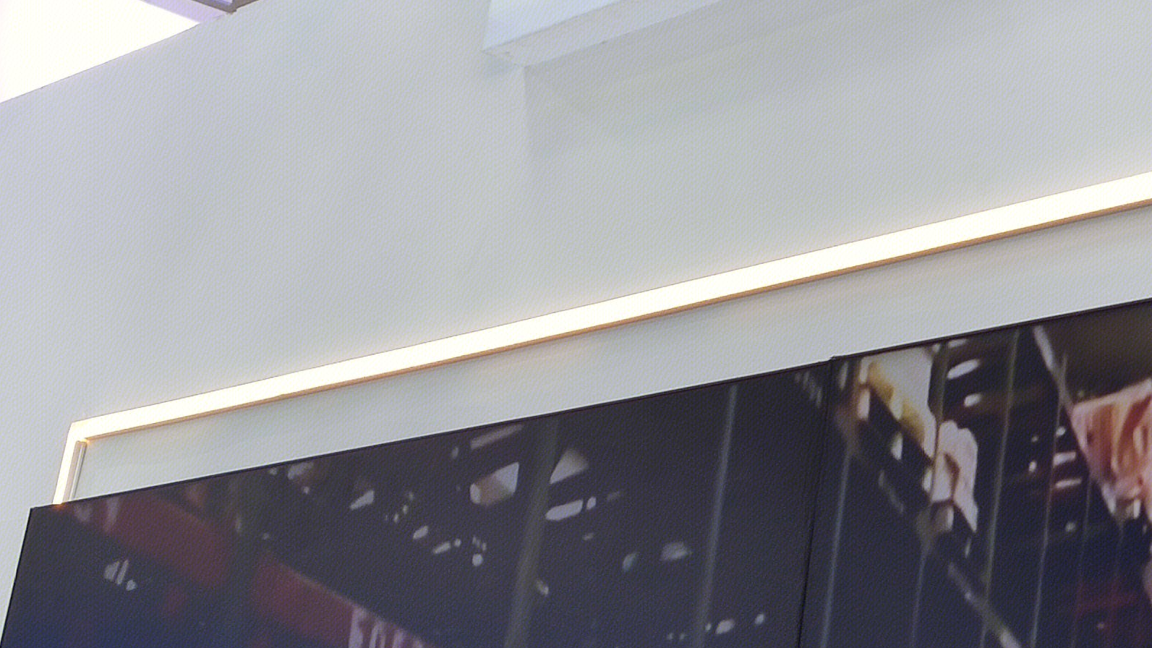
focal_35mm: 93
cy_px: -306
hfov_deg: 22.5
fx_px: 2841
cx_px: 981
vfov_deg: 12.4
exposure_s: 1/100
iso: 122
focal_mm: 4.75
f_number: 1.75
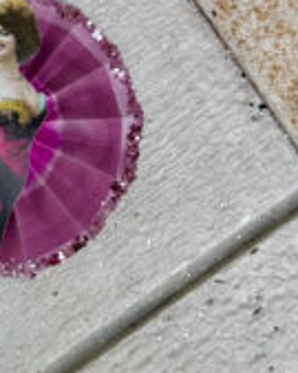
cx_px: 15
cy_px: 44
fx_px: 1225
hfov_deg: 13.7
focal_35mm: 111
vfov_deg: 17.1
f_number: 1.78
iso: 64
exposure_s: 1/163
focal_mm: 6.76
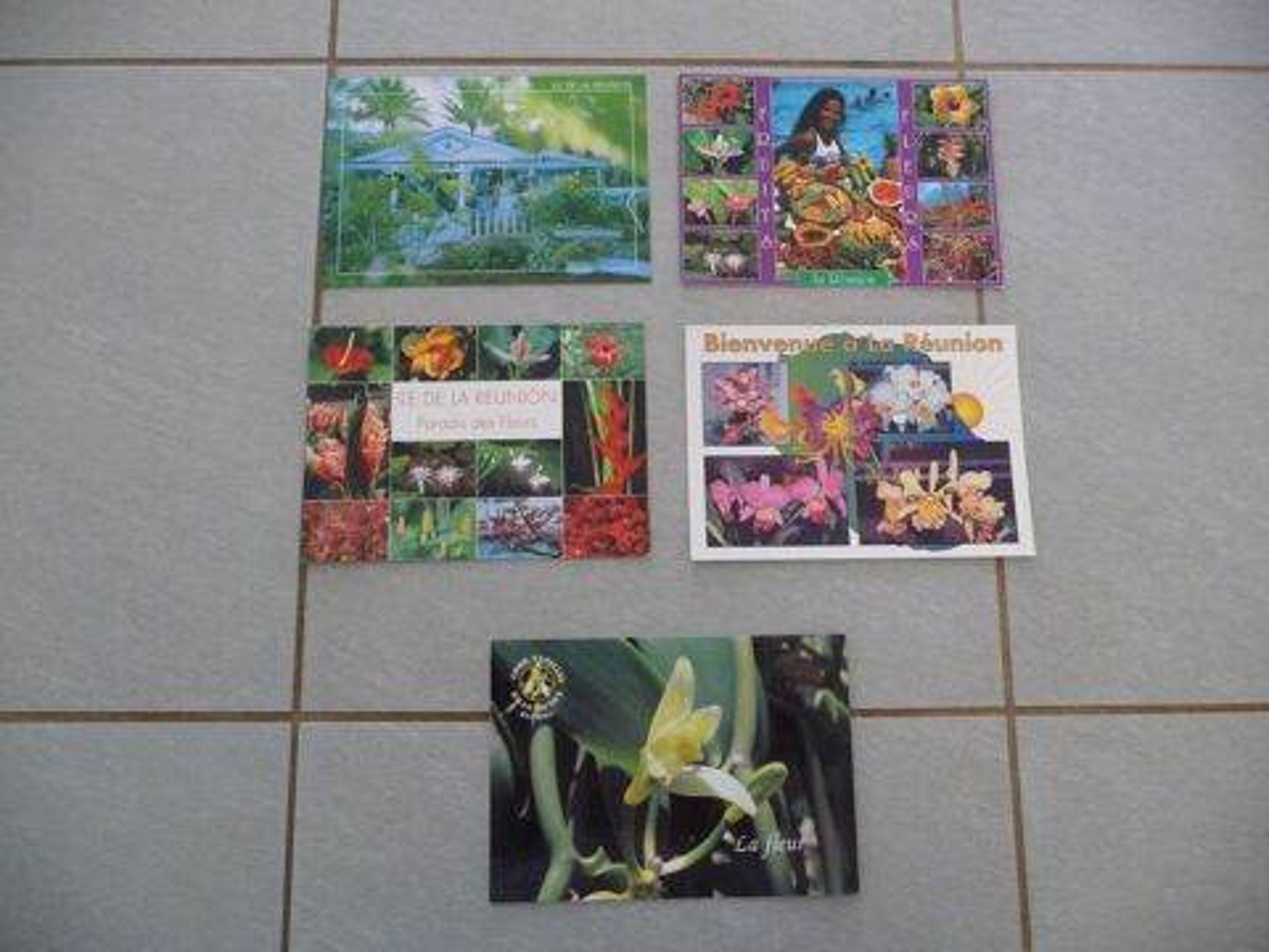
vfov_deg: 49.7
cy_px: 476
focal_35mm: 28
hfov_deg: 63.4
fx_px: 1026
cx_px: 634
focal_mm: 4.7
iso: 400
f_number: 3.3
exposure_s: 1/15
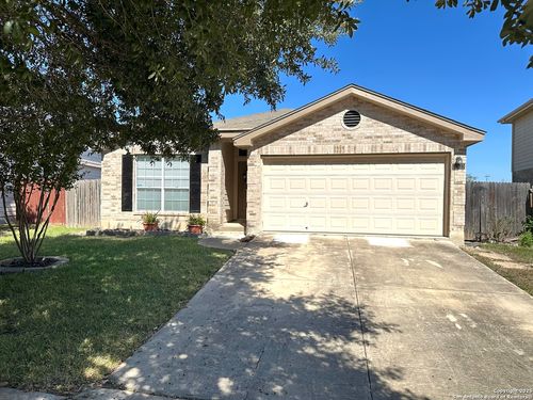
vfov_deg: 56.8
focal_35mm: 24
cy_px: 200
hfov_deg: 71.6
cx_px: 266
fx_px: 370
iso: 80
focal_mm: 6.86
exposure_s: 1/1949
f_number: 1.78
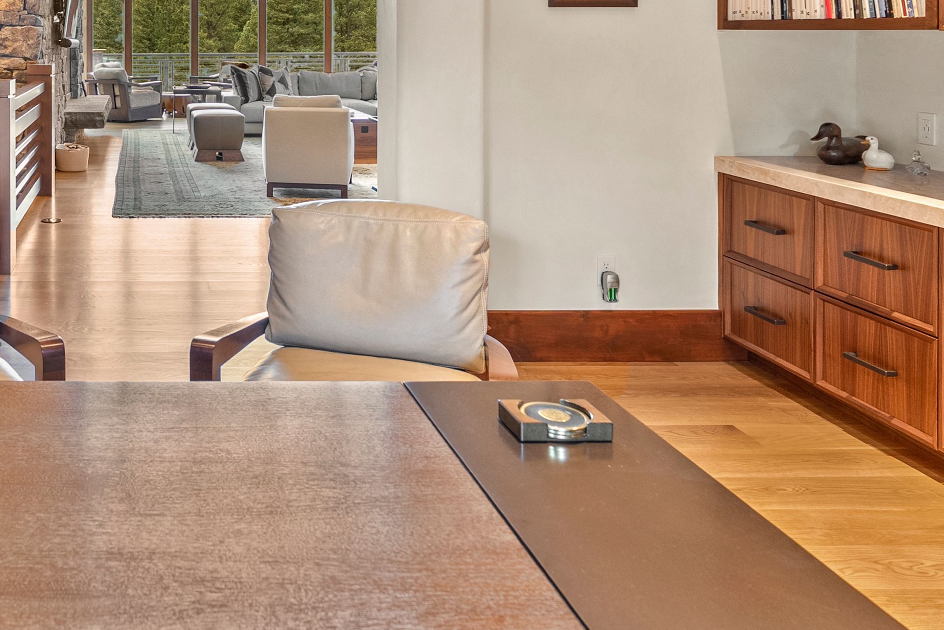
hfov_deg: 51.7
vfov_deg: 36.3
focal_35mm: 33
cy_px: 12
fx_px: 866
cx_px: 126
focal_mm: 16
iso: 800
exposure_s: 1/1.67
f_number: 7.1
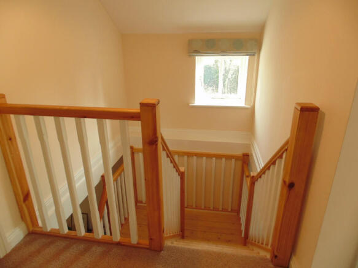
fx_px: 227
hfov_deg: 76.4
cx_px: 179
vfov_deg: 61.1
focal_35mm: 22
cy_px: 134
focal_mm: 4
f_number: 3.1
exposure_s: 1/30
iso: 160
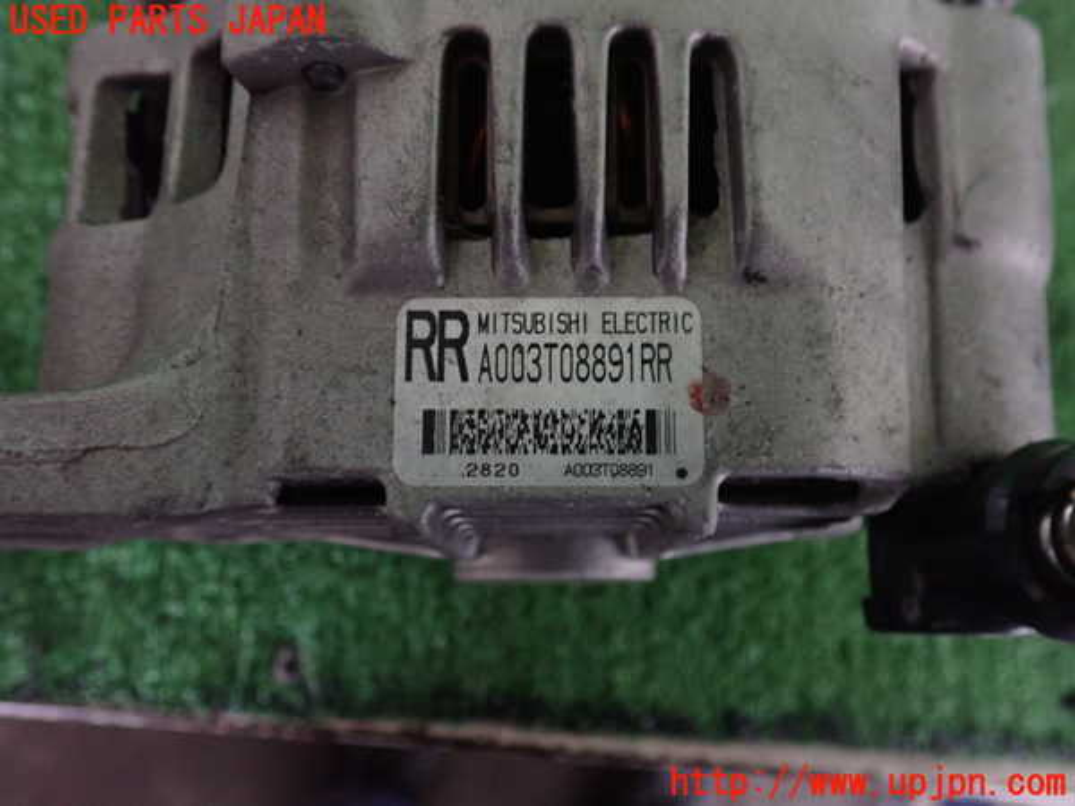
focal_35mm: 30
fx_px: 932
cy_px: 403
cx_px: 538
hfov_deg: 60.0
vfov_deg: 46.8
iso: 800
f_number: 2.3
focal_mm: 5.4
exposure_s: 1/20
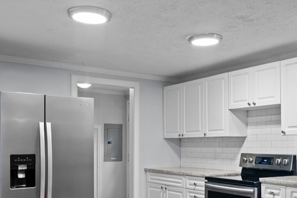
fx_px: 371
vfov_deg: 29.5
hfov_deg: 43.2
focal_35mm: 45
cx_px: 189
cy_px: 141
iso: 200
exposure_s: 4
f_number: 8
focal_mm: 24
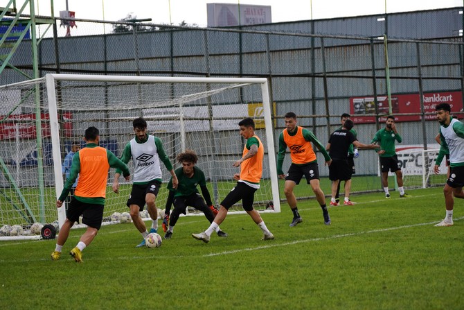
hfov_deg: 13.0
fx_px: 2037
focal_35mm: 158
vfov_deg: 8.7
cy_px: 155
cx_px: 232
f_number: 5.6
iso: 4000
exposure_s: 1/400
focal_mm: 158
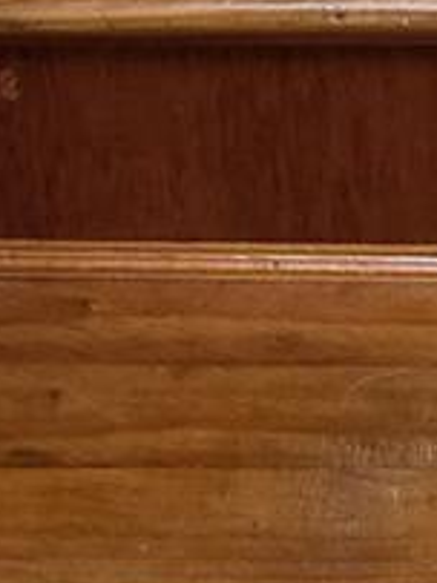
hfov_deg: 15.1
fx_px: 1618
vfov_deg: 17.0
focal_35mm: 96
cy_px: -457
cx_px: 444
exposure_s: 1/120
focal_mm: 2.2
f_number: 1.9
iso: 250
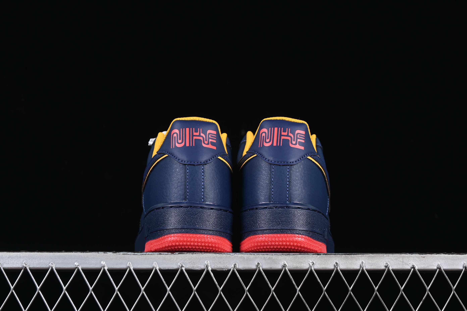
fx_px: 973
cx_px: 234
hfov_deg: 27.0
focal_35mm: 75
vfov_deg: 18.2
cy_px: 156
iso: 160
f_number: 6.3
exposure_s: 1/60
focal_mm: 50
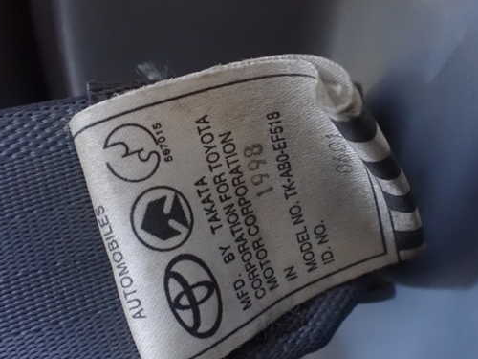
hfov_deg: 51.3
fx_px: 497
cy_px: 191
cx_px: 256
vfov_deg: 39.6
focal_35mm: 36
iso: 1600
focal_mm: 5.4
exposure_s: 1/30
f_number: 2.3
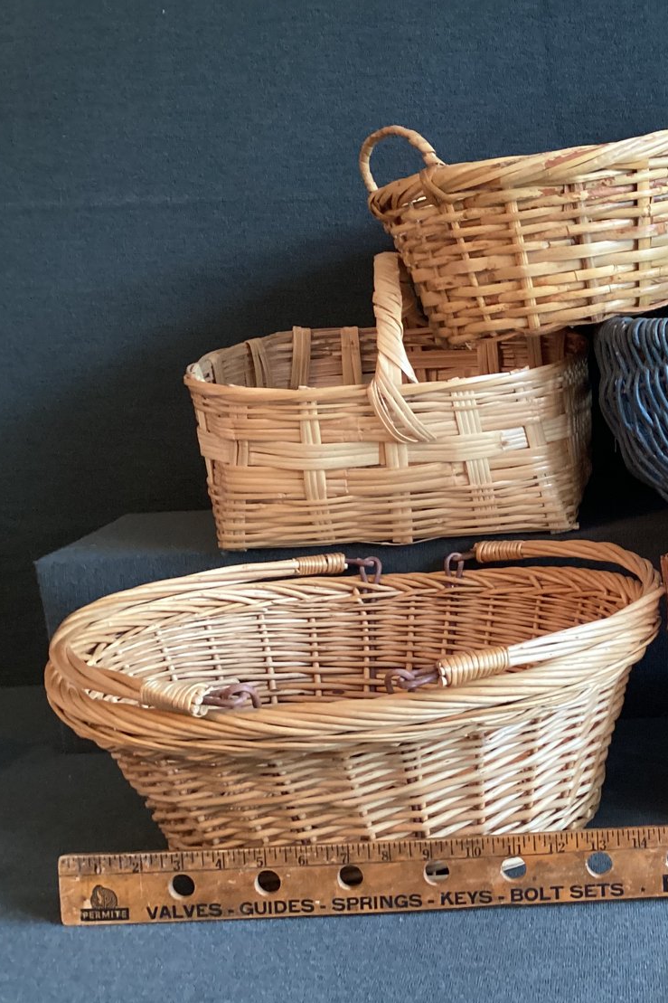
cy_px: 506
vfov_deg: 44.5
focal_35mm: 44
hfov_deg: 28.6
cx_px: 672
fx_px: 1225
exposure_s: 1/50
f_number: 2.4
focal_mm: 3.3
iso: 400
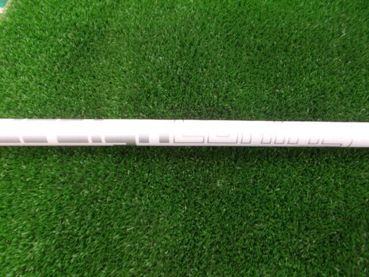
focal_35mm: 26
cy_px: 138
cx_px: 184
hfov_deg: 67.3
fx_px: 277
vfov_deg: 53.1
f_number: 3.2
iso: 200
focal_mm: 4.6
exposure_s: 1/25
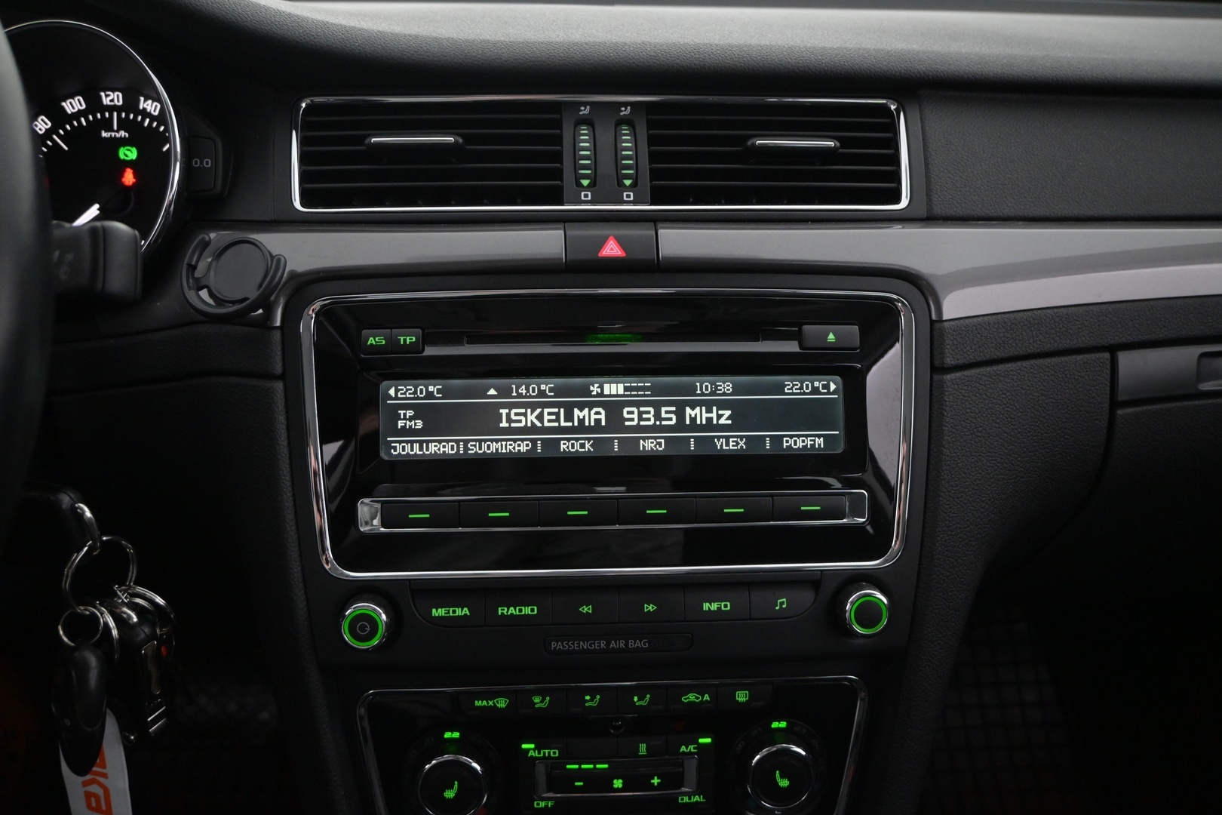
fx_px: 1018
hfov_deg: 61.9
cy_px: 408
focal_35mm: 30
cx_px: 611
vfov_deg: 43.6
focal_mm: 20
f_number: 3.8
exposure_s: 1/60
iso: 2500
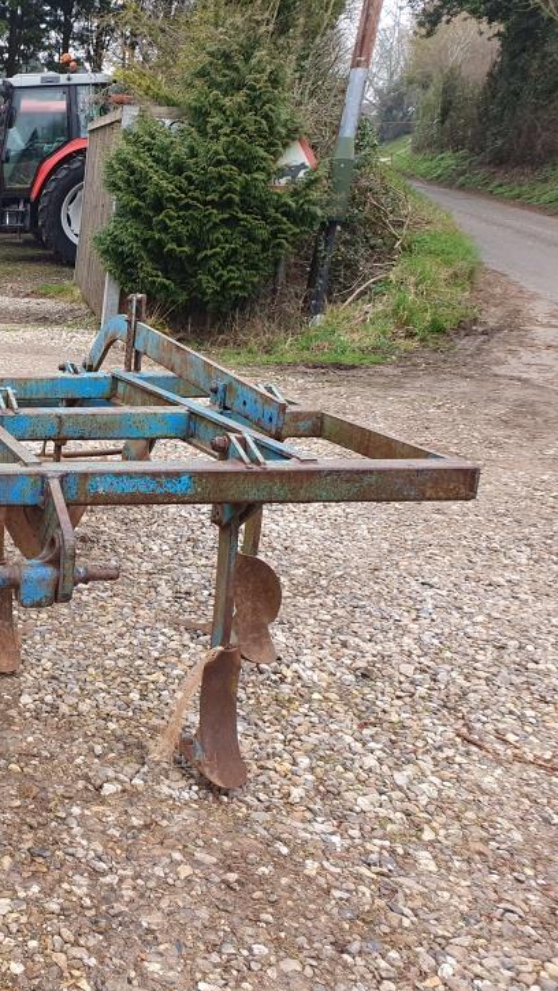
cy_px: 521
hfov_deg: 26.1
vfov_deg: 50.5
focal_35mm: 40
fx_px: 1052
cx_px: -131
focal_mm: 4.32
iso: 50
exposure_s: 1/100
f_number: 2.4
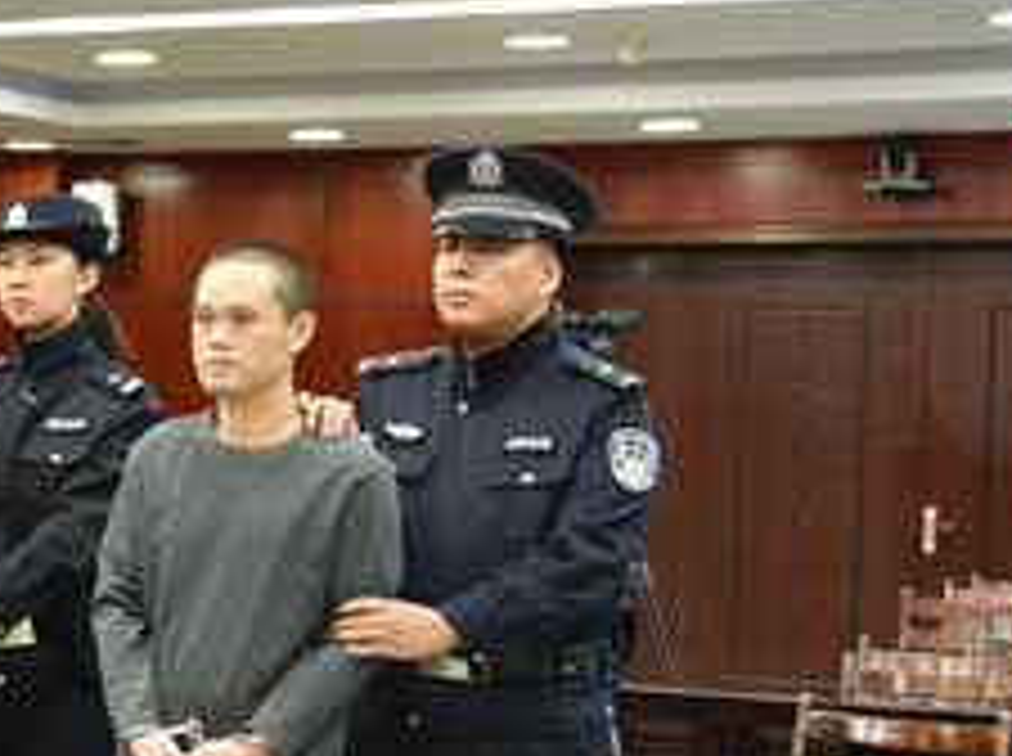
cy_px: 490
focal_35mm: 113
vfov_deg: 13.1
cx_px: -234
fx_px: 3298
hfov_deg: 16.6
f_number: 4
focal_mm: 44
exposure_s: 1/60
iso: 1250
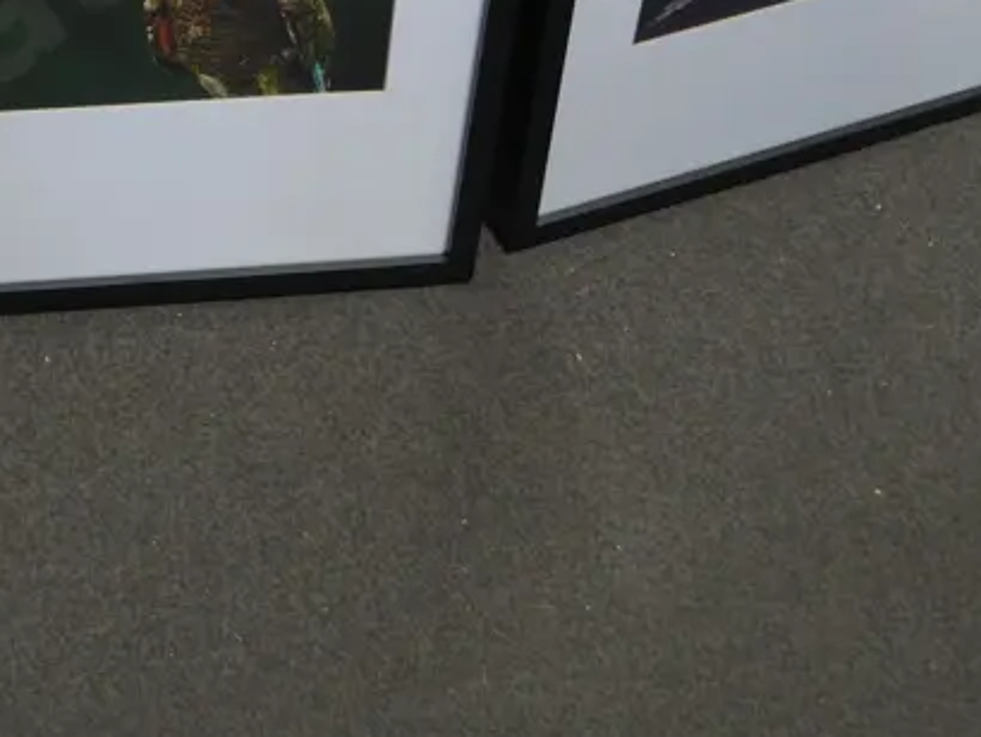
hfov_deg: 26.9
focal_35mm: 70
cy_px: -68
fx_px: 1985
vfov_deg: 20.1
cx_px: 115
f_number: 3.5
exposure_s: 1/100
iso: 200
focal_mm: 14
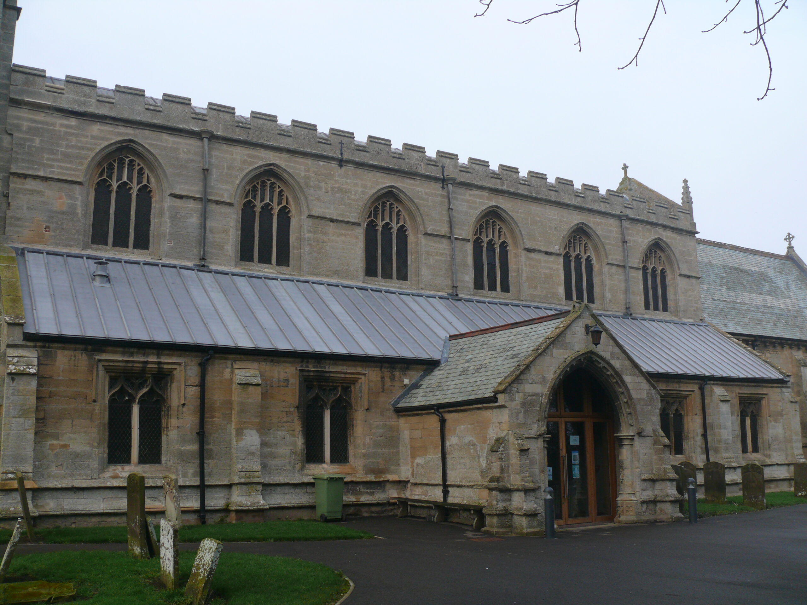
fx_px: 816
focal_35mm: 35
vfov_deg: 40.7
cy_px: 302
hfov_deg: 52.6
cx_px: 404
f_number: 4
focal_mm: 7.4
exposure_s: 1/160
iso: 100
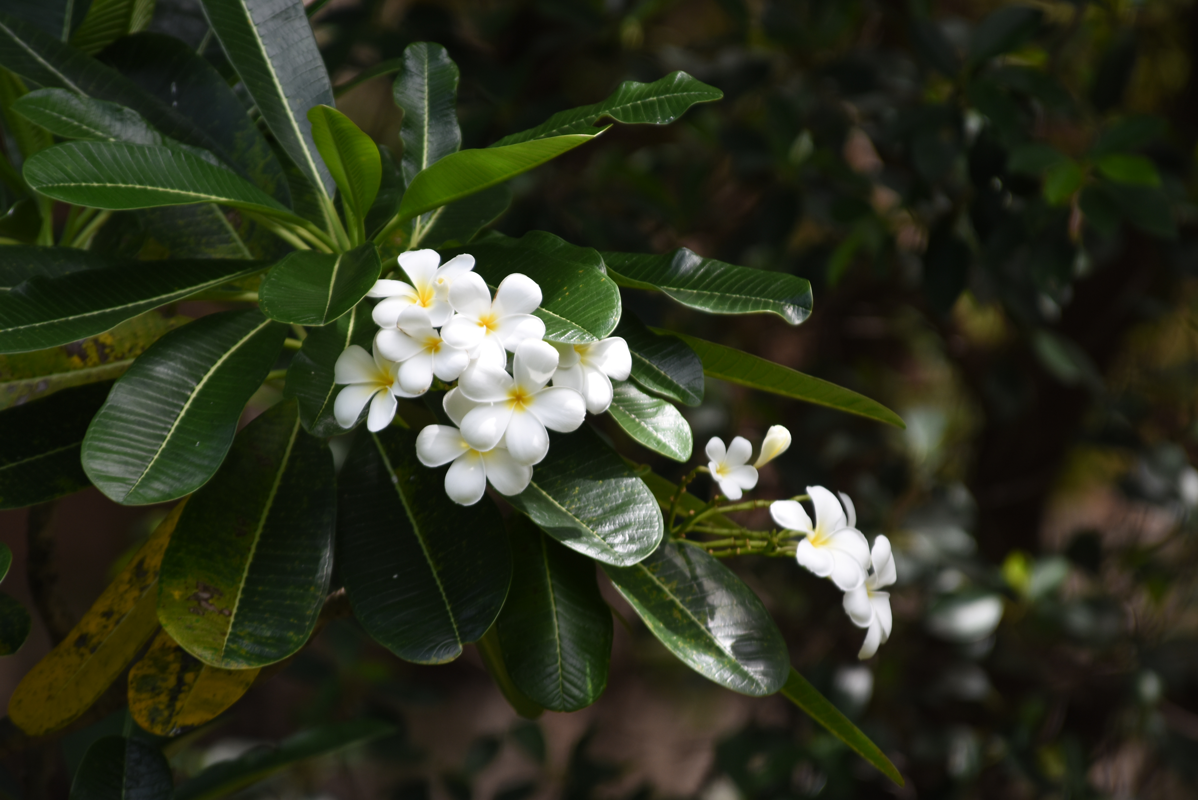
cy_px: 400
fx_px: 19971
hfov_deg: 3.4
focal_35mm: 600
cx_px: 599
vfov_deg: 2.3
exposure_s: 1/400
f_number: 5.6
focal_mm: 400
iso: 200
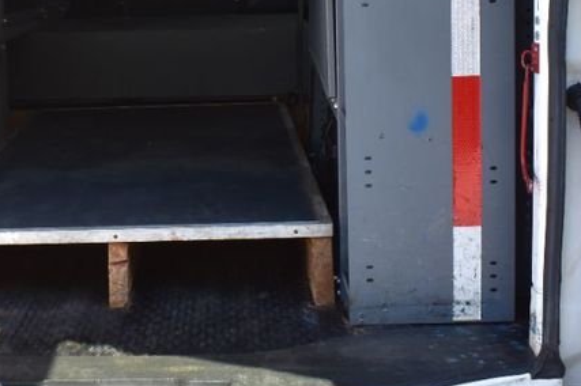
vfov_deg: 18.7
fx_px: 1161
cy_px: 80
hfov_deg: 27.9
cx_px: 189
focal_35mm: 72
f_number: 9
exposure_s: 1/100
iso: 400
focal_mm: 20
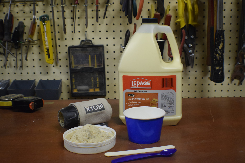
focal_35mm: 60
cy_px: 82
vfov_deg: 22.6
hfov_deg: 33.4
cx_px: 122
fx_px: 408
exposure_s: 1/60
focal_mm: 40
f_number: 4.8
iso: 2200
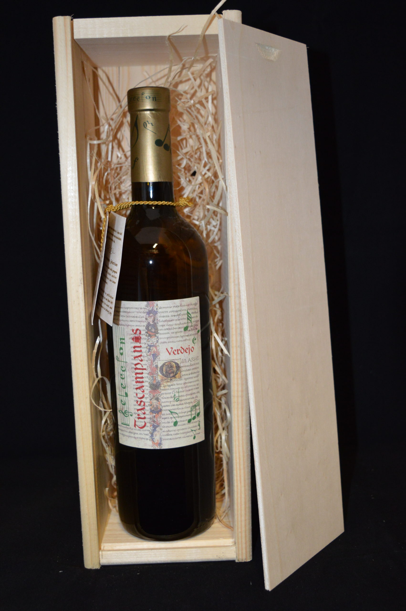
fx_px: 712
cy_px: 306
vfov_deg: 46.4
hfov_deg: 31.8
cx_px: 203
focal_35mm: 42
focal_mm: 28
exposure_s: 1/60
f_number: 4.2
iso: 1100
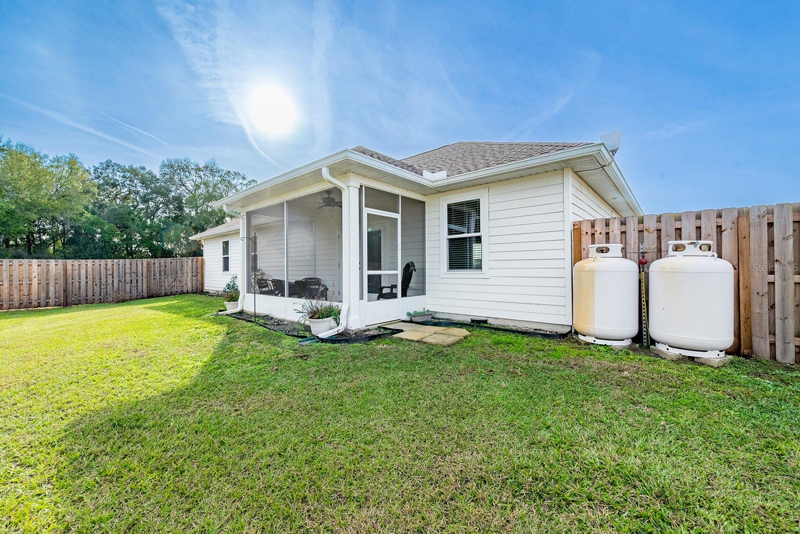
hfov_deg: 104.2
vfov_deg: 81.3
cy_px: 267
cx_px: 400
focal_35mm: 14
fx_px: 311
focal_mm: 14
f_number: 9
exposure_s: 1/3200
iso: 400
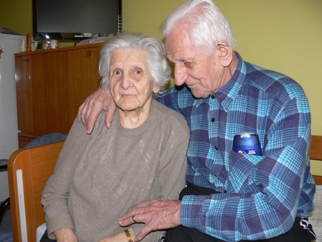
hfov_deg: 52.6
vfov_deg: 40.7
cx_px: 161
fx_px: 326
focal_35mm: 35
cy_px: 121
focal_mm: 7.4
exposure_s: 1/30
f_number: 2.8
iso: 100
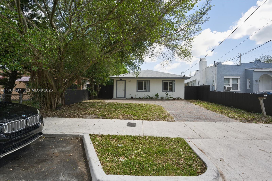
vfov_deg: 73.7
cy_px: 90
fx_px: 121
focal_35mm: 16
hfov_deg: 96.7
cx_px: 136
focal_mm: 16
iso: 100
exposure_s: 1/125
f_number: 8
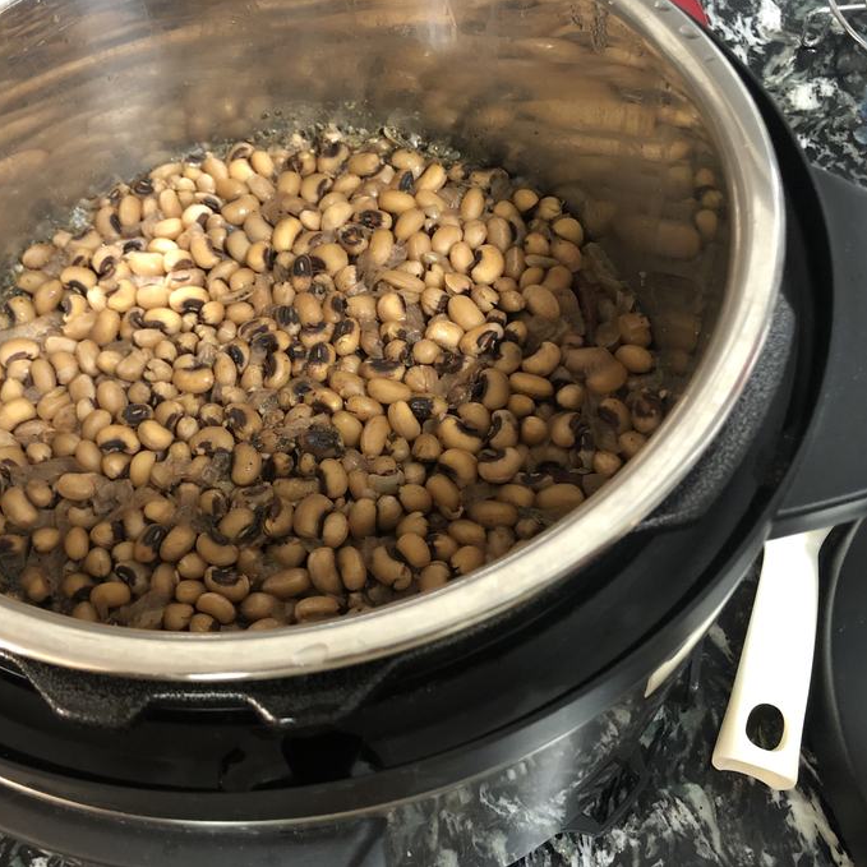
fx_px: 963
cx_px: 297
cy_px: 421
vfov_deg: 48.4
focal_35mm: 34
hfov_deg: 47.7
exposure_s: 1/7
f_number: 1.8
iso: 100
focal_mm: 3.99
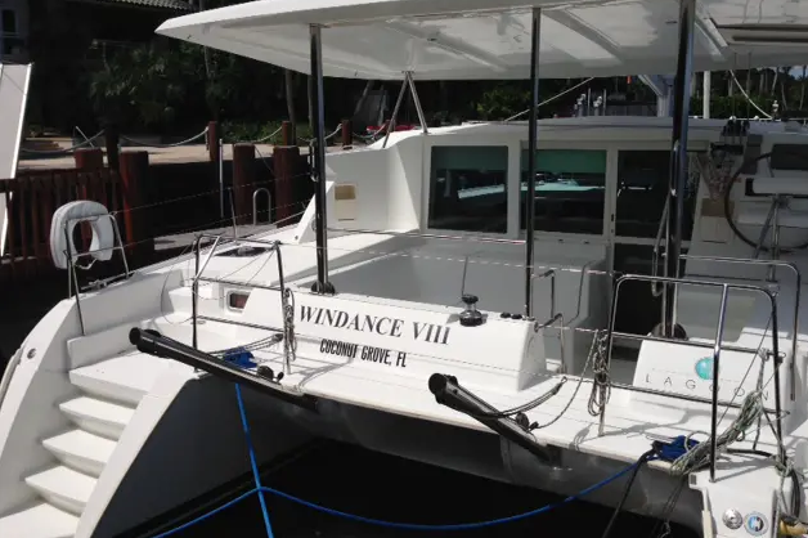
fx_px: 785
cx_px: 410
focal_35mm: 35
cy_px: 250
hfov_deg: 54.5
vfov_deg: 37.8
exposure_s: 1/4926
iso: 50
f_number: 2.4
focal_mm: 4.12
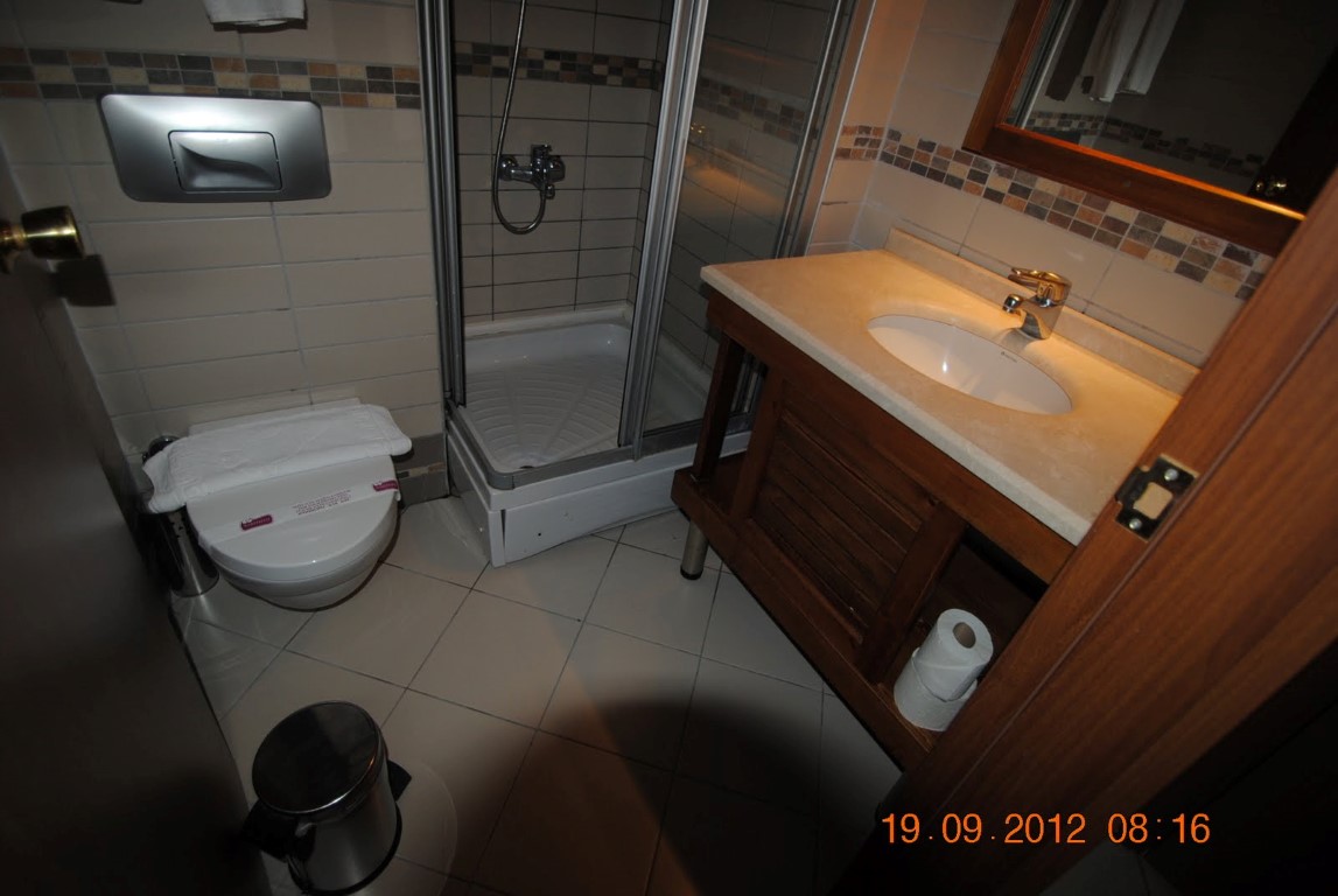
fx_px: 642
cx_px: 669
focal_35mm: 17
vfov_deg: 69.8
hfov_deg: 92.4
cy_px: 448
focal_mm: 11.5
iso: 200
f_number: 3.5
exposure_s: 1/60
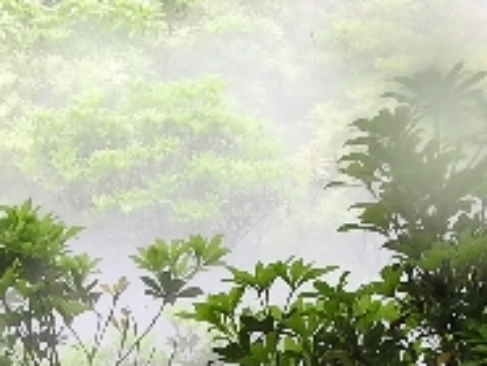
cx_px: 24
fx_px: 3013
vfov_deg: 6.7
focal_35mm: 214
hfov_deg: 9.2
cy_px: 753
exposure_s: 1/30
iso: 100
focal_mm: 5.9
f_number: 3.6
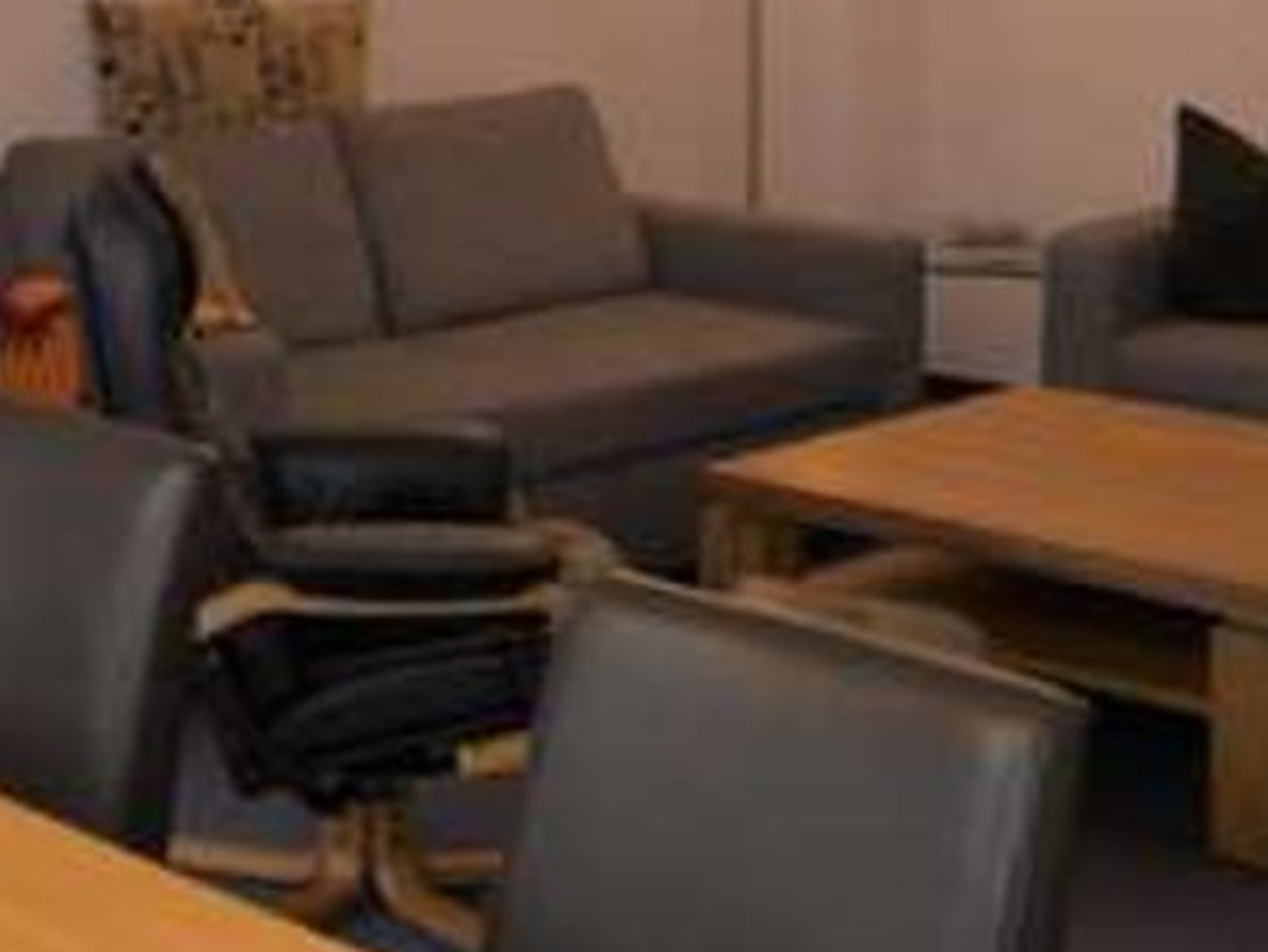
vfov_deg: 18.5
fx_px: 2711
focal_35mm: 74
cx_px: -36
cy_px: -297
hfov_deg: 24.9
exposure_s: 1/30
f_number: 2.8
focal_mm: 5
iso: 64
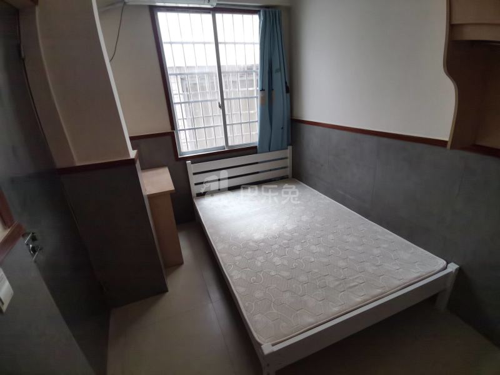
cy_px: 188
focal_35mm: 17
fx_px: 246
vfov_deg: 74.7
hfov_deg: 91.0
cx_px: 250
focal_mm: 2.26
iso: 400
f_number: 2.2
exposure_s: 1/40
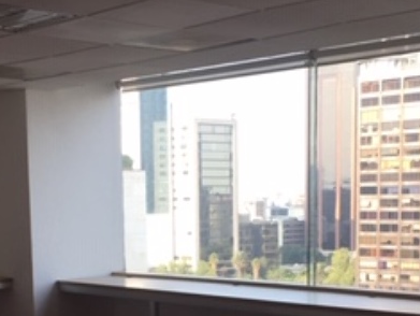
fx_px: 959
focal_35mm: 79
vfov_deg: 18.2
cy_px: 325
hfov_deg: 24.7
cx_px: 190
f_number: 2.2
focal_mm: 4.15
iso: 32
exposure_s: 1/120
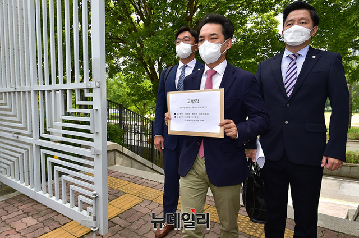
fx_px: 189
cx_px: 180
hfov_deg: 87.0
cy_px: 119
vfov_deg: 64.3
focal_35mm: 19
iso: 100
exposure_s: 1/250
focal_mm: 19
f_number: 5.6
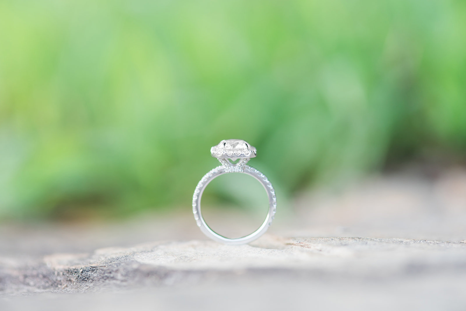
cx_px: 233
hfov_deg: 19.4
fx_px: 1360
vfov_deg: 13.1
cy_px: 156
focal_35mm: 105
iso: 160
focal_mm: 105
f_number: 4
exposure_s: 1/125
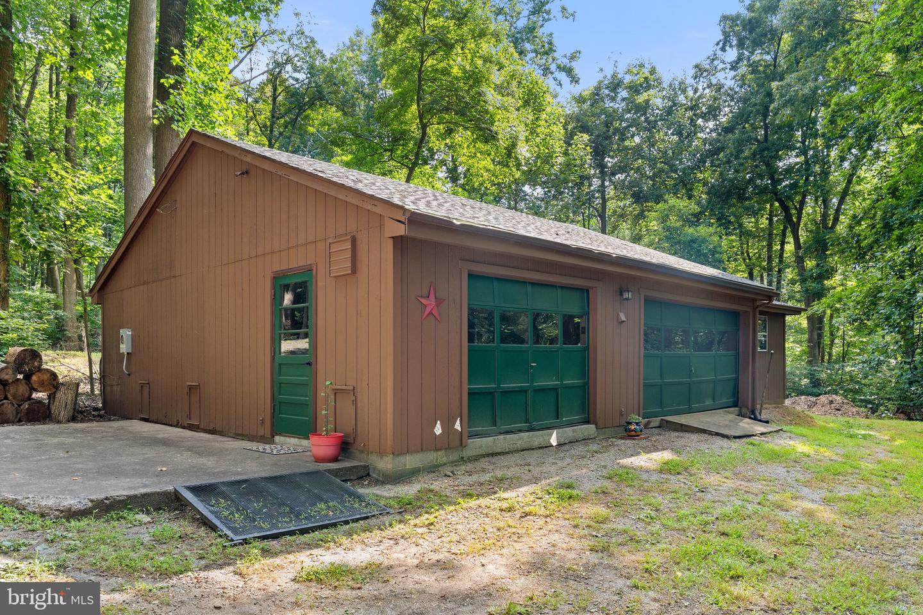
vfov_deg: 53.1
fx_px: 615
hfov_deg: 73.7
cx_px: 462
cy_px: 308
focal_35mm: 24
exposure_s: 1/60
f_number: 8
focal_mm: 24
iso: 400
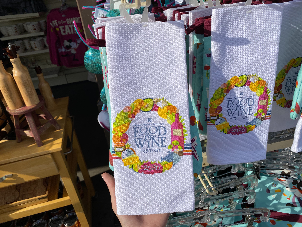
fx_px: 227
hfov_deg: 67.3
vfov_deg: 53.1
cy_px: 114
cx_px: 151
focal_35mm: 26
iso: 32
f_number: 1.8
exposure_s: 1/5525
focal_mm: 4.25
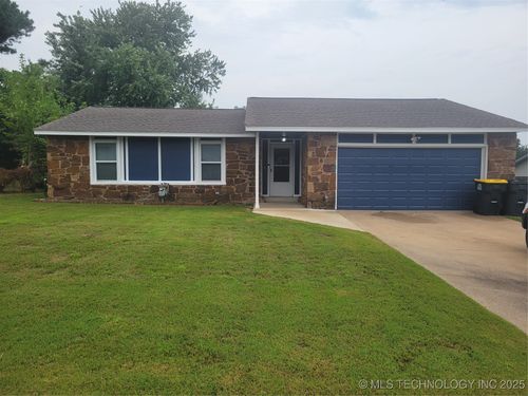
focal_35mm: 26
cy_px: 198
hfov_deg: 67.3
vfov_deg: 53.1
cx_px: 264
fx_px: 397
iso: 40
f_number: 1.8
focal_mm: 5.4
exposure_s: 1/947
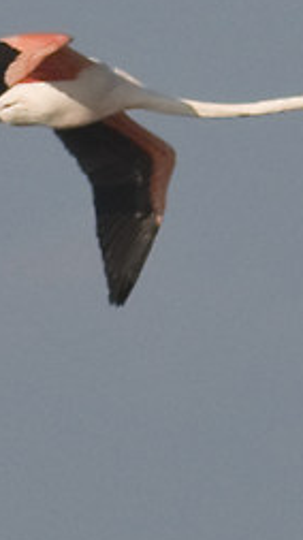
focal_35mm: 2385
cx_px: 216
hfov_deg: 0.5
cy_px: -19
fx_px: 34123
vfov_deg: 0.9
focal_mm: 160
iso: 200
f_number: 7.1
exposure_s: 1/800
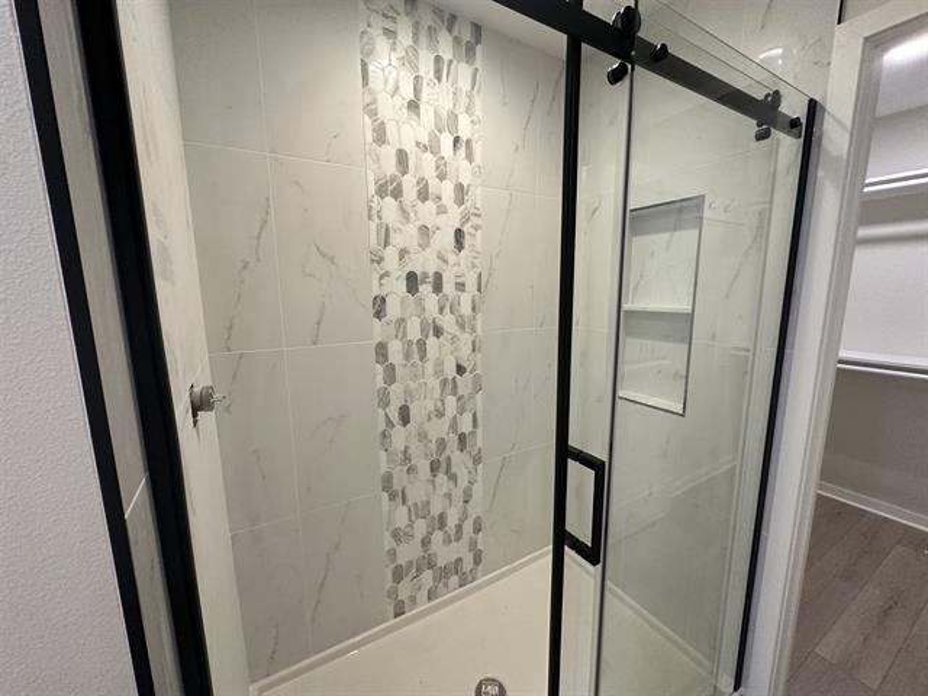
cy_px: 348
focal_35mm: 14
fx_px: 375
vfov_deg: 85.7
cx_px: 464
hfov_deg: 102.1
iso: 250
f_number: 2.2
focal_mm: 2.22
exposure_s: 1/120
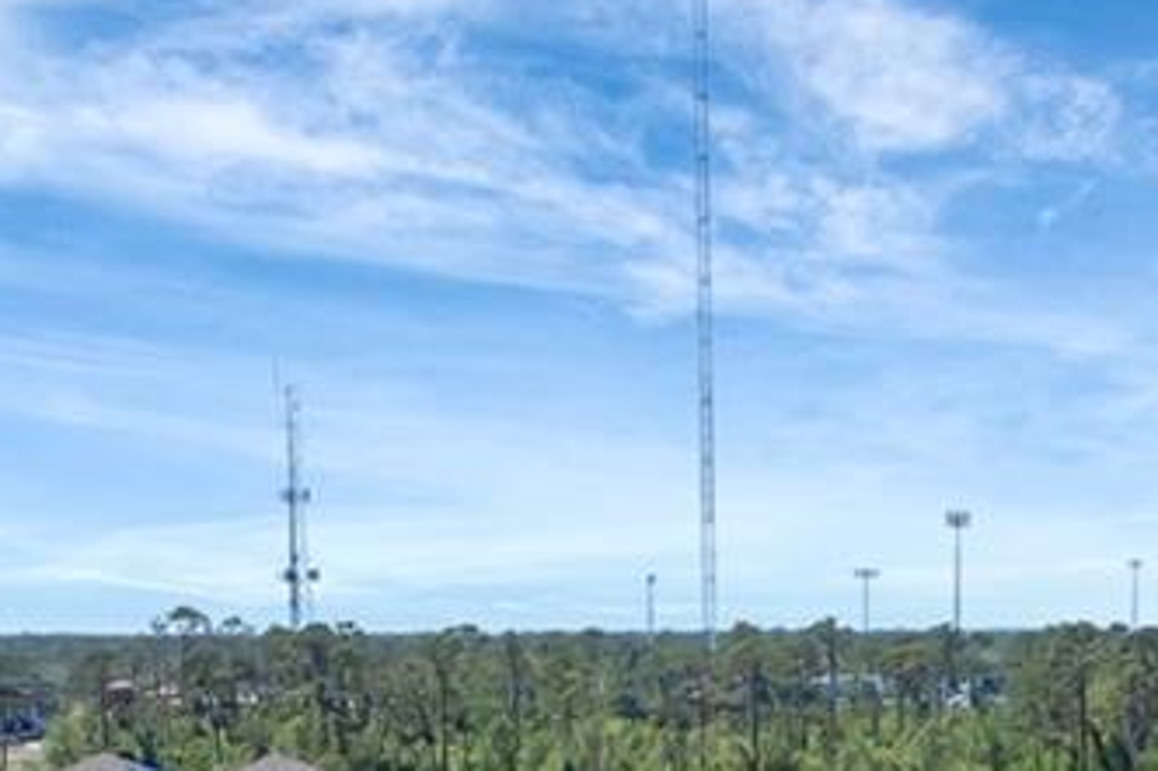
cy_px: 1711
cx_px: 771
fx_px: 3408
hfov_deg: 19.2
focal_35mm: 106
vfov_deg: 11.2
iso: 120
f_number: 2.8
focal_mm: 8.38
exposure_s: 1/2500
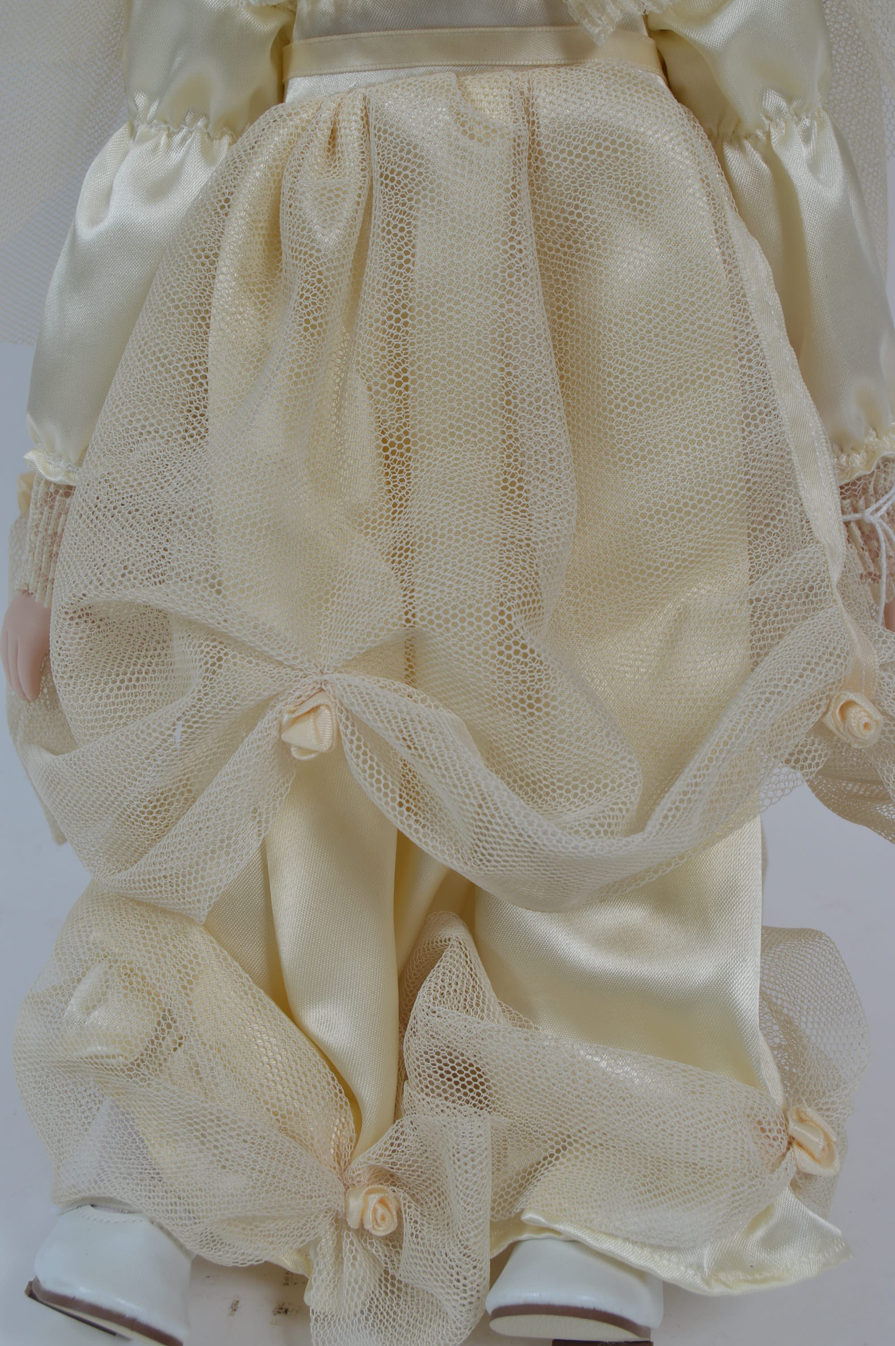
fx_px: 2129
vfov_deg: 35.1
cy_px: 673
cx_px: 448
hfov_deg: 23.7
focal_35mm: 57
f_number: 11
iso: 100
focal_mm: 38
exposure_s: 1/60
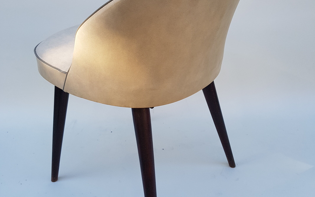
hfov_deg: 52.7
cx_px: 157
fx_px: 318
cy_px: 66
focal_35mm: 37
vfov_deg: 34.1
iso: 50
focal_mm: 4.2
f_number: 1.7
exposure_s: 1/296
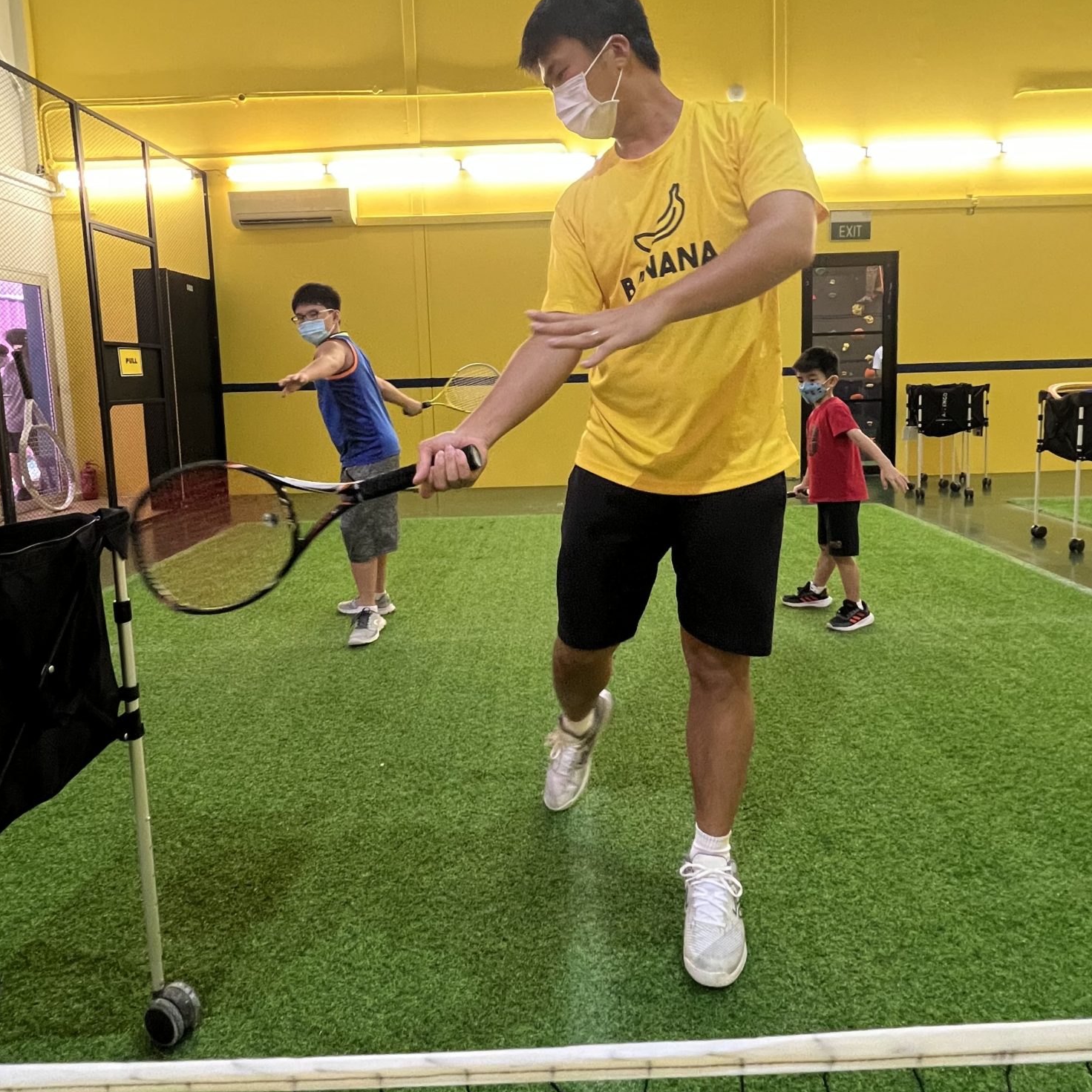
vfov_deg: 74.2
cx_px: 557
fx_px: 714
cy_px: 449
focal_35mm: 20
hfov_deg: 74.8
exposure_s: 1/50
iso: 400
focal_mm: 1.57
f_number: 1.8
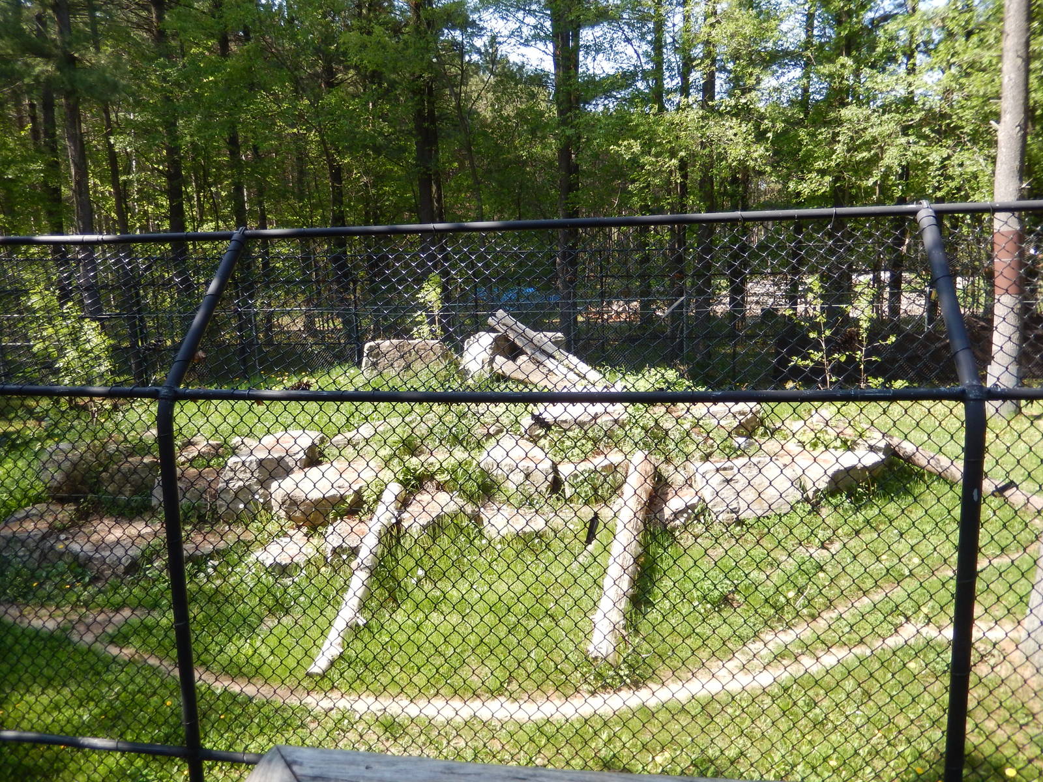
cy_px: 391
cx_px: 522
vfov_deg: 54.9
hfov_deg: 69.4
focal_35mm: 25
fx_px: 753
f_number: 3.4
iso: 125
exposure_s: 1/250
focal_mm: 4.5
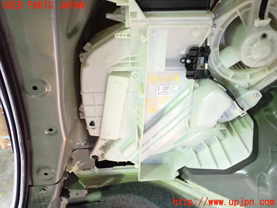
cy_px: 104
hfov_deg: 60.0
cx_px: 138
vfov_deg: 46.8
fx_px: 240
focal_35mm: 30
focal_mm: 5.4
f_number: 2.3
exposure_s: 1/30
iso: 500
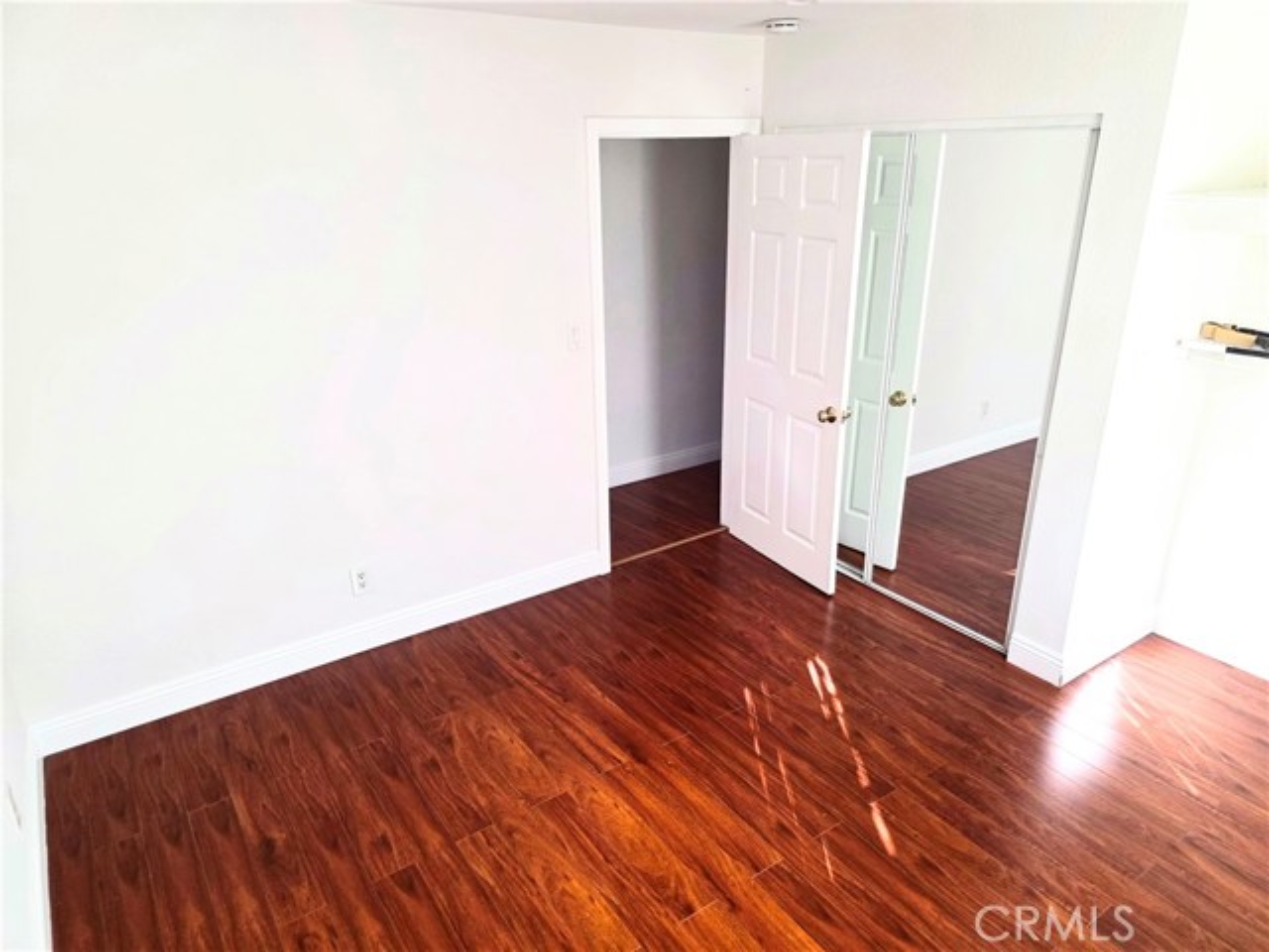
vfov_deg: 58.9
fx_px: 843
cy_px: 476
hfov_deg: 73.9
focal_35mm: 23
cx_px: 634
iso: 200
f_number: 1.7
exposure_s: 1/120
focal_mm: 6.3
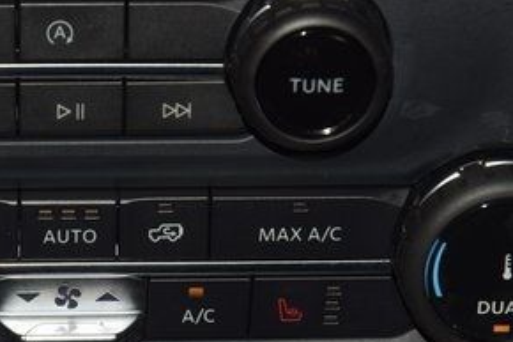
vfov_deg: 5.9
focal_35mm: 232
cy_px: 206
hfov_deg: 8.8
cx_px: 67
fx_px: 3304
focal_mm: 70
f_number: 8
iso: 100
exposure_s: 1/125
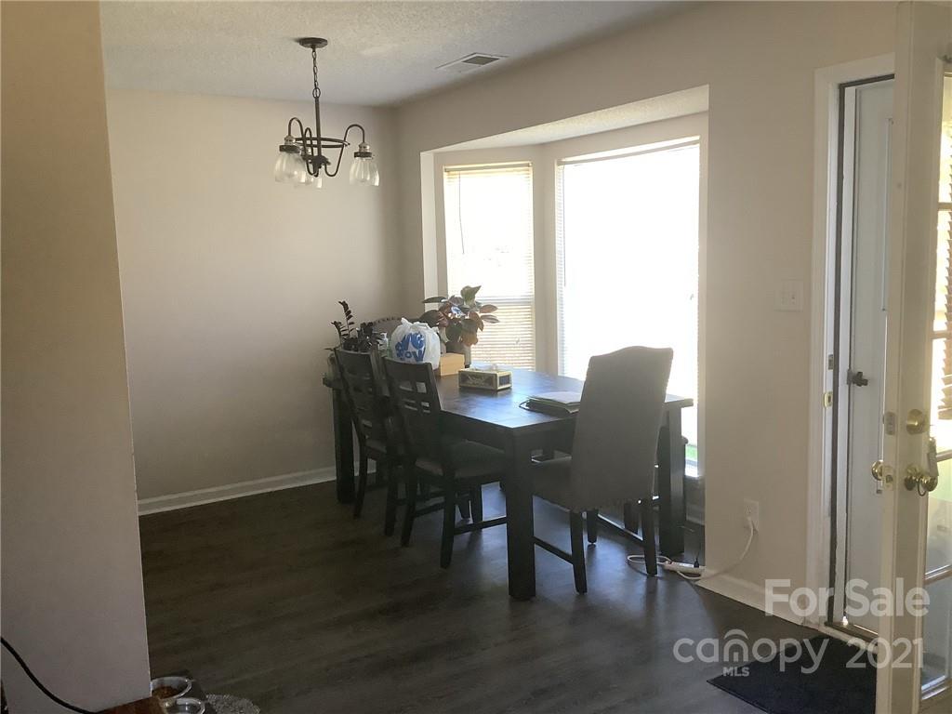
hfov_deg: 58.4
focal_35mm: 31
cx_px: 476
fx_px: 853
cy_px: 357
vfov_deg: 45.4
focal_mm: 3.3
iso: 160
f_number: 2.4
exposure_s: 1/60
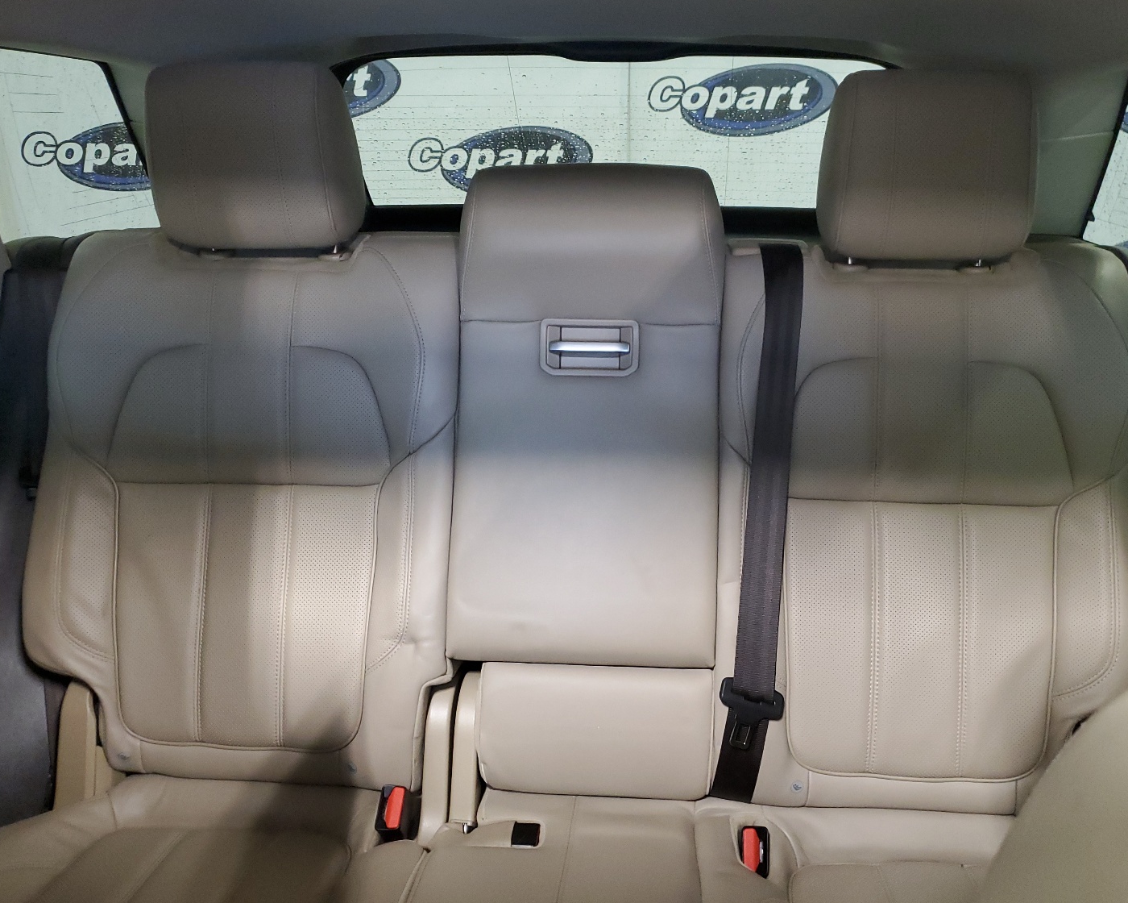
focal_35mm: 29
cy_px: 447
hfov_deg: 60.3
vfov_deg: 50.0
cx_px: 624
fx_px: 968
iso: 332
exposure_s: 1/40
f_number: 1.5
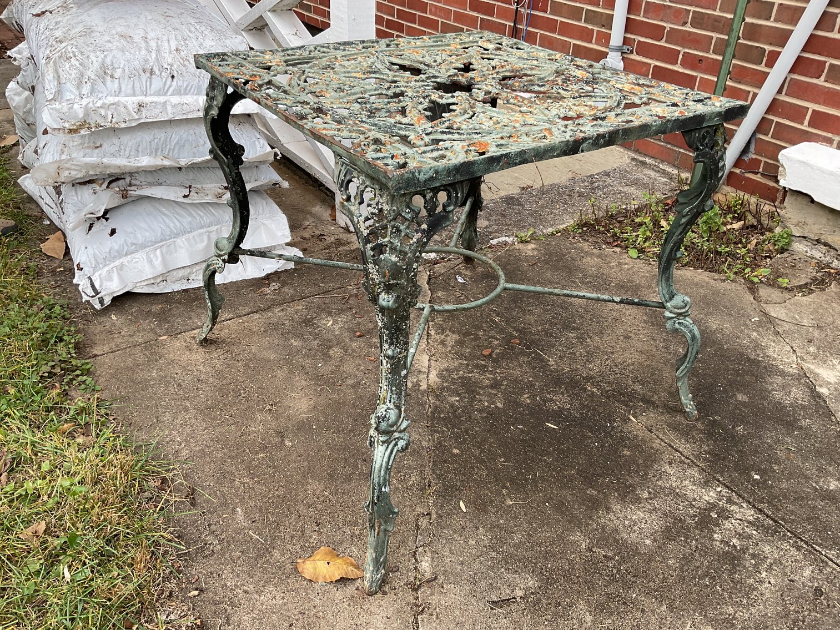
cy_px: 315
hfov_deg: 61.7
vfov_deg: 48.2
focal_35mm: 29
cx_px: 420
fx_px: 704
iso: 16
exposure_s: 1/154
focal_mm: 3
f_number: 1.8
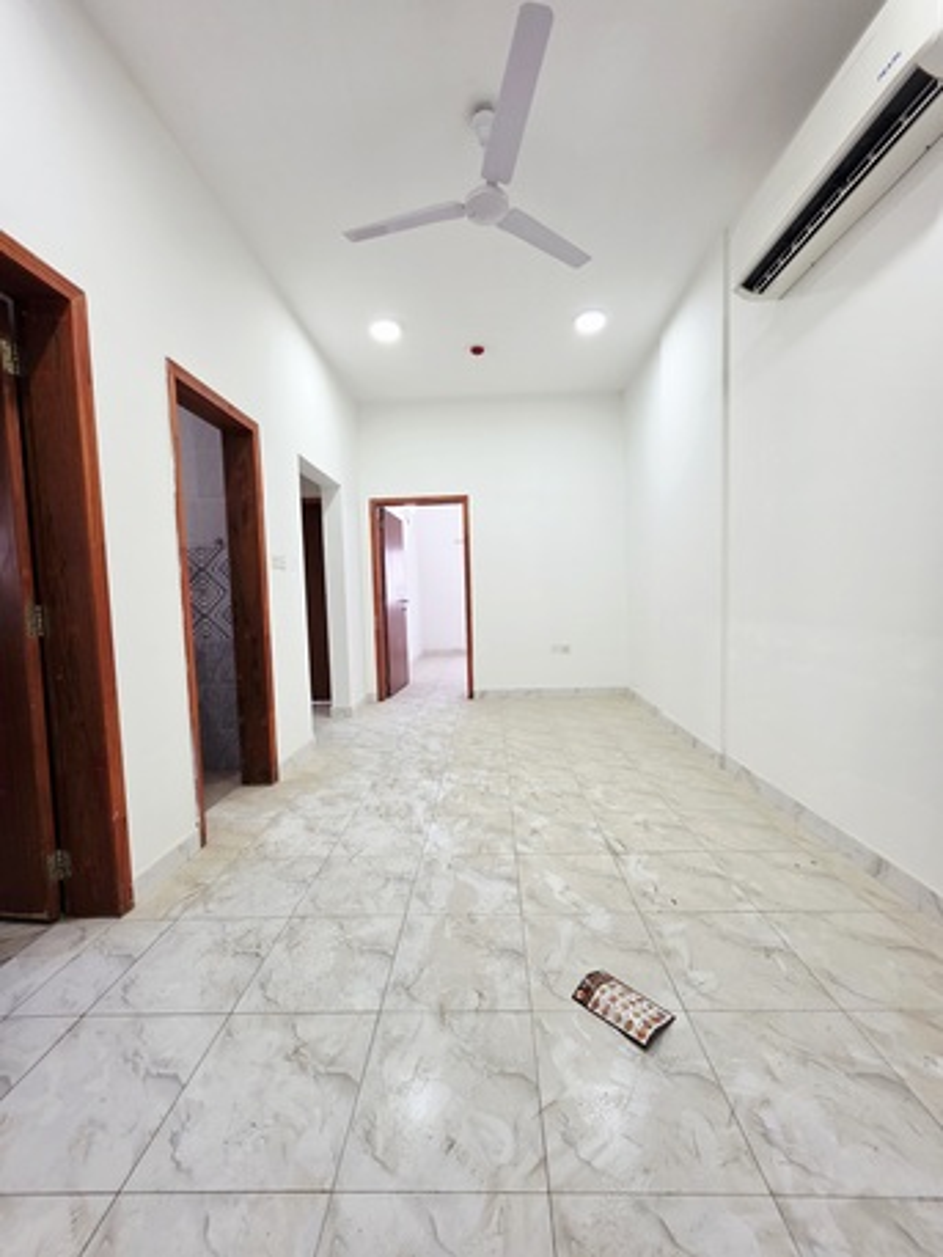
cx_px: 472
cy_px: 628
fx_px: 472
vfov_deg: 106.2
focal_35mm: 13
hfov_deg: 89.9
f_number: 1.9
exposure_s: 1/101
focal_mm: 2.2
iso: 125
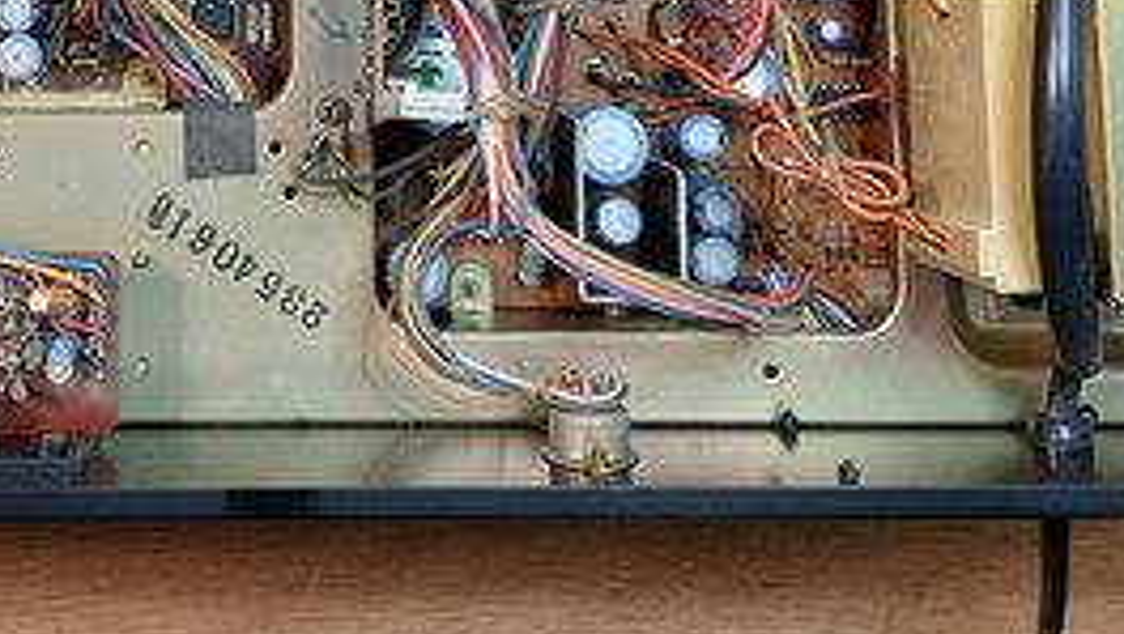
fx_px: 1820
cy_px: -234
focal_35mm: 61
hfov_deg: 33.7
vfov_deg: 18.2
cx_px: 290
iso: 100
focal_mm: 5.23
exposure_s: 1/50
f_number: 1.8
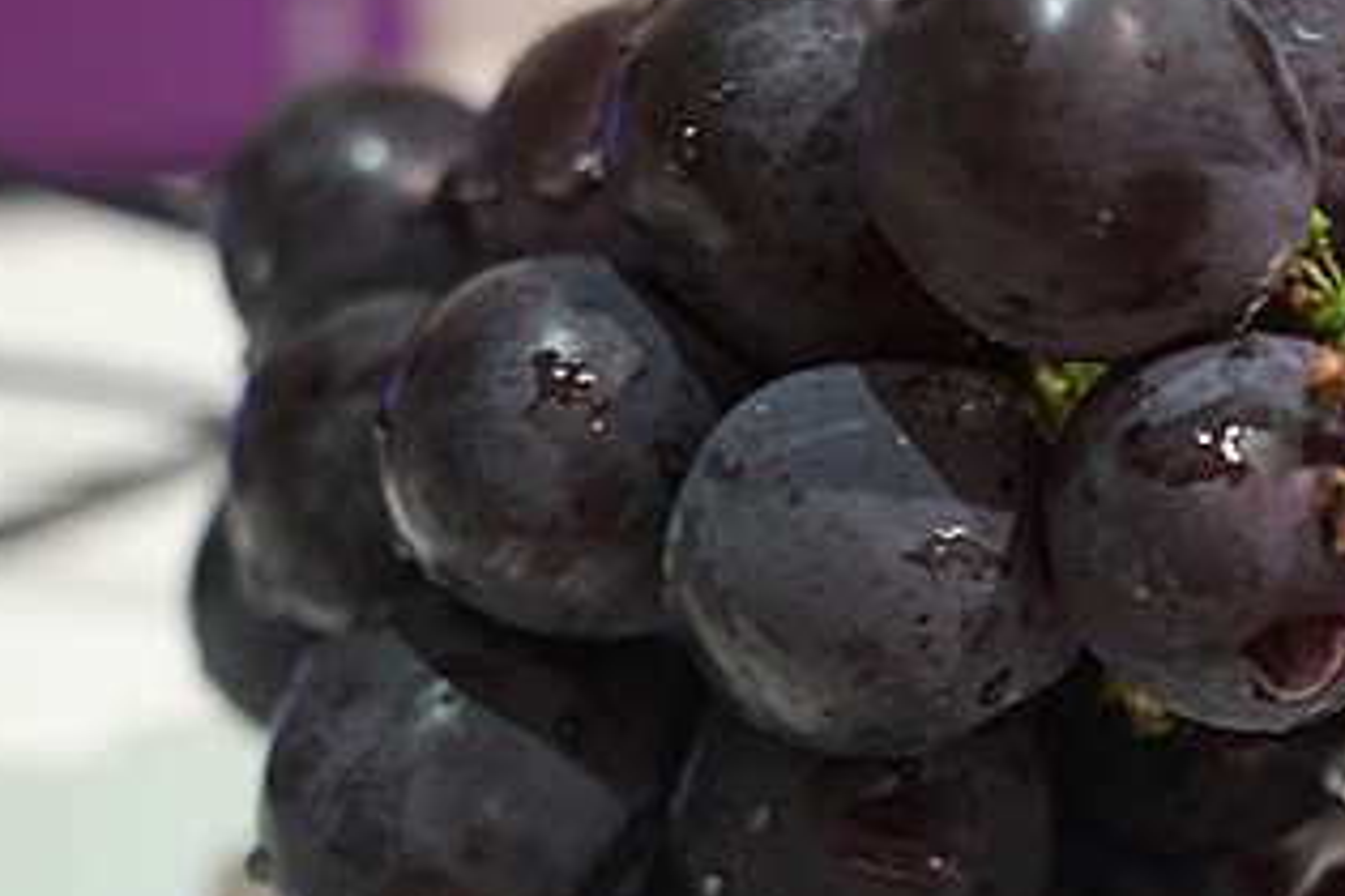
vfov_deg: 13.5
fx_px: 3773
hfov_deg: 20.0
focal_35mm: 101
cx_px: 1114
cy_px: 649
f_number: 2.8
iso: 640
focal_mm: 35
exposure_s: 1/10
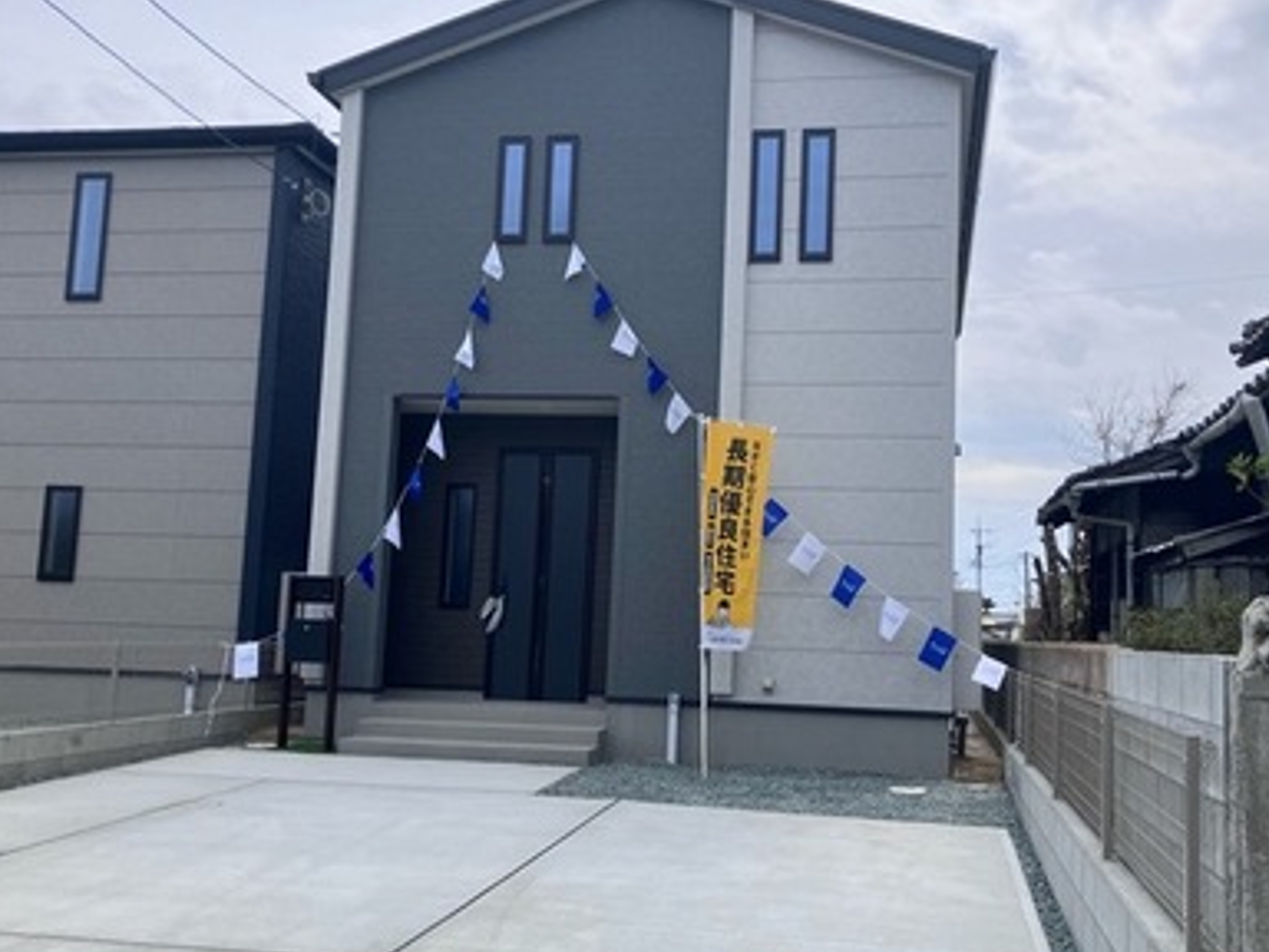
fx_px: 1283
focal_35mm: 35
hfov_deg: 52.4
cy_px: 486
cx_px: 724
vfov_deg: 40.7
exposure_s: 1/2433
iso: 32
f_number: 1.8
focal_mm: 3.99
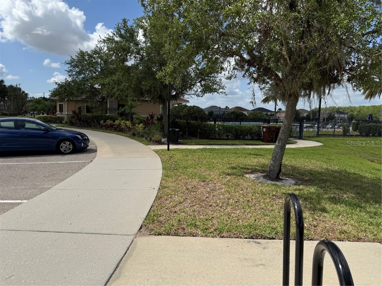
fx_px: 265
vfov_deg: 56.8
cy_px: 143
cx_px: 191
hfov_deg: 71.6
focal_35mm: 24
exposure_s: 1/5348
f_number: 1.78
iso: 80
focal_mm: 6.76
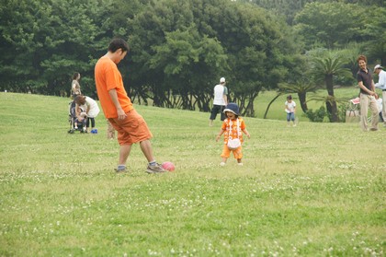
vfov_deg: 8.7
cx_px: 193
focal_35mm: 158
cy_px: 128
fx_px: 1687
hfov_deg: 13.1
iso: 200
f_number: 5.6
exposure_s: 1/320
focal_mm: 105
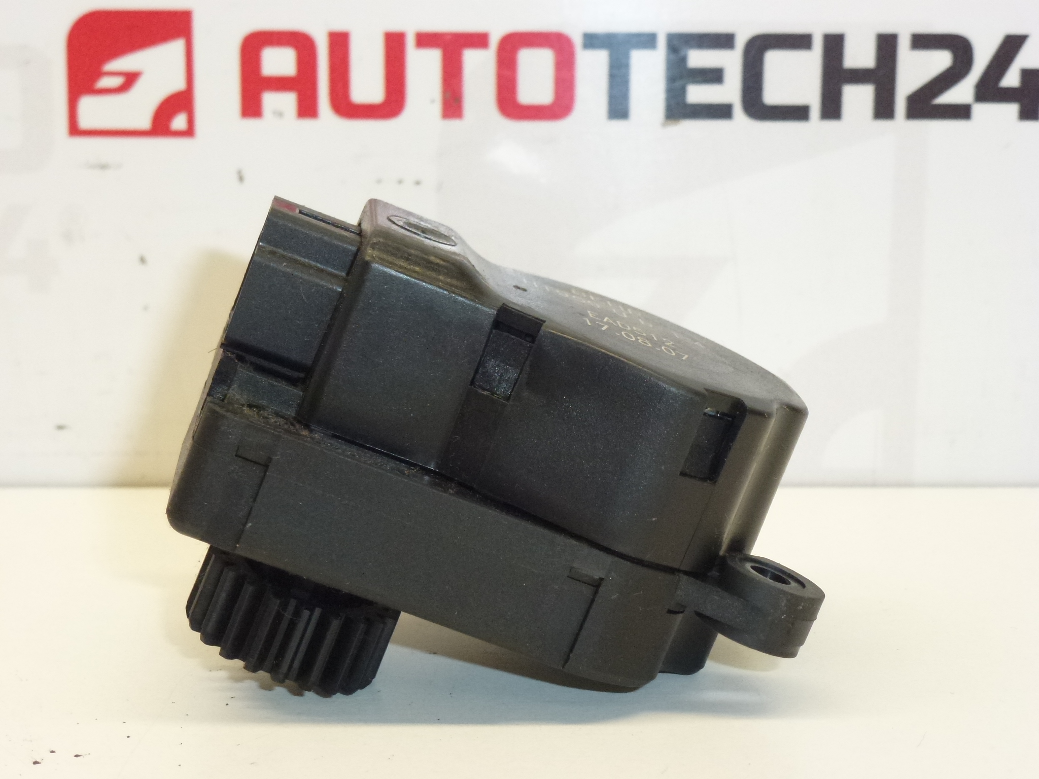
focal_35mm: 71
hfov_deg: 27.4
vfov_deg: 20.7
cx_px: 520
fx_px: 2131
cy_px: 390
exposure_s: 1/100
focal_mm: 12.7
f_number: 4.7
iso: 400
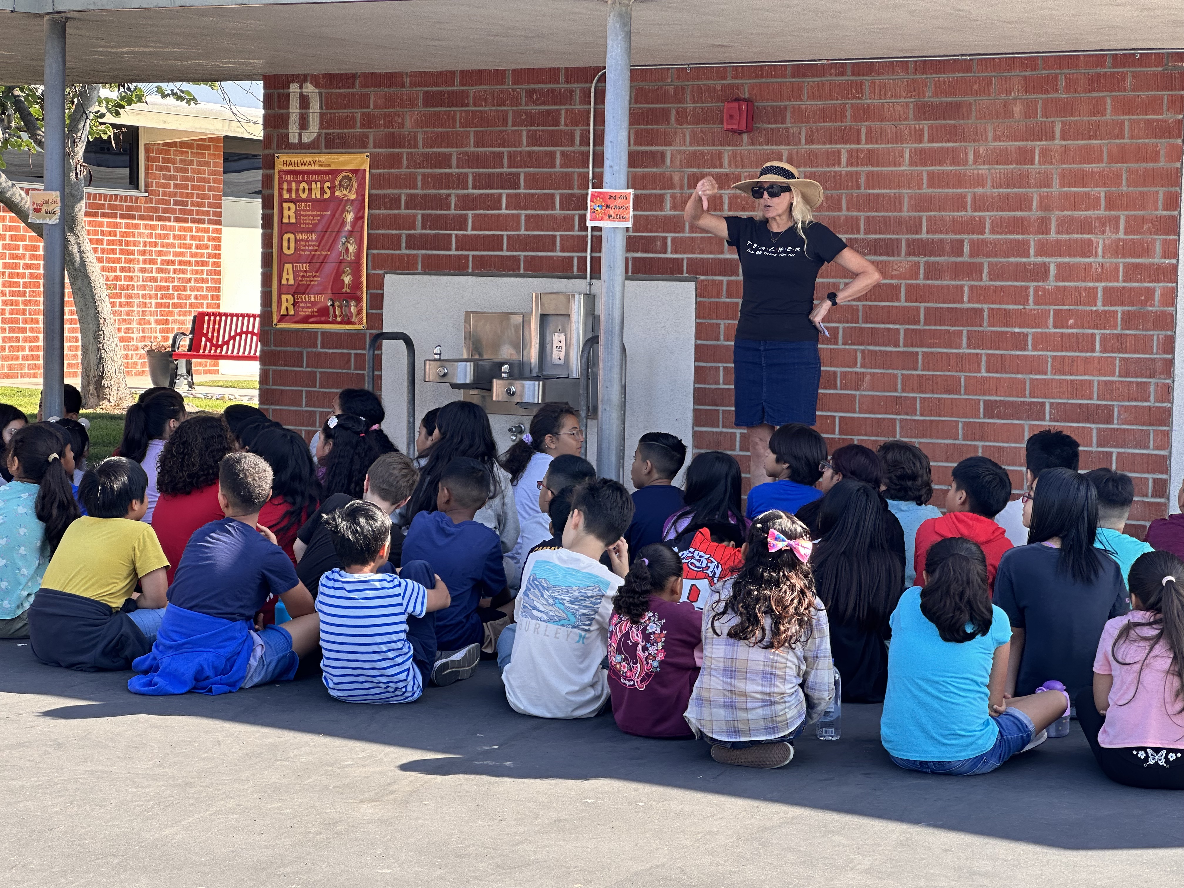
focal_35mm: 77
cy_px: 444
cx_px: 592
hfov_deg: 25.3
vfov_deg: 19.1
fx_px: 2634
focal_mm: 9
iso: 32
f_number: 2.8
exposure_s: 1/99
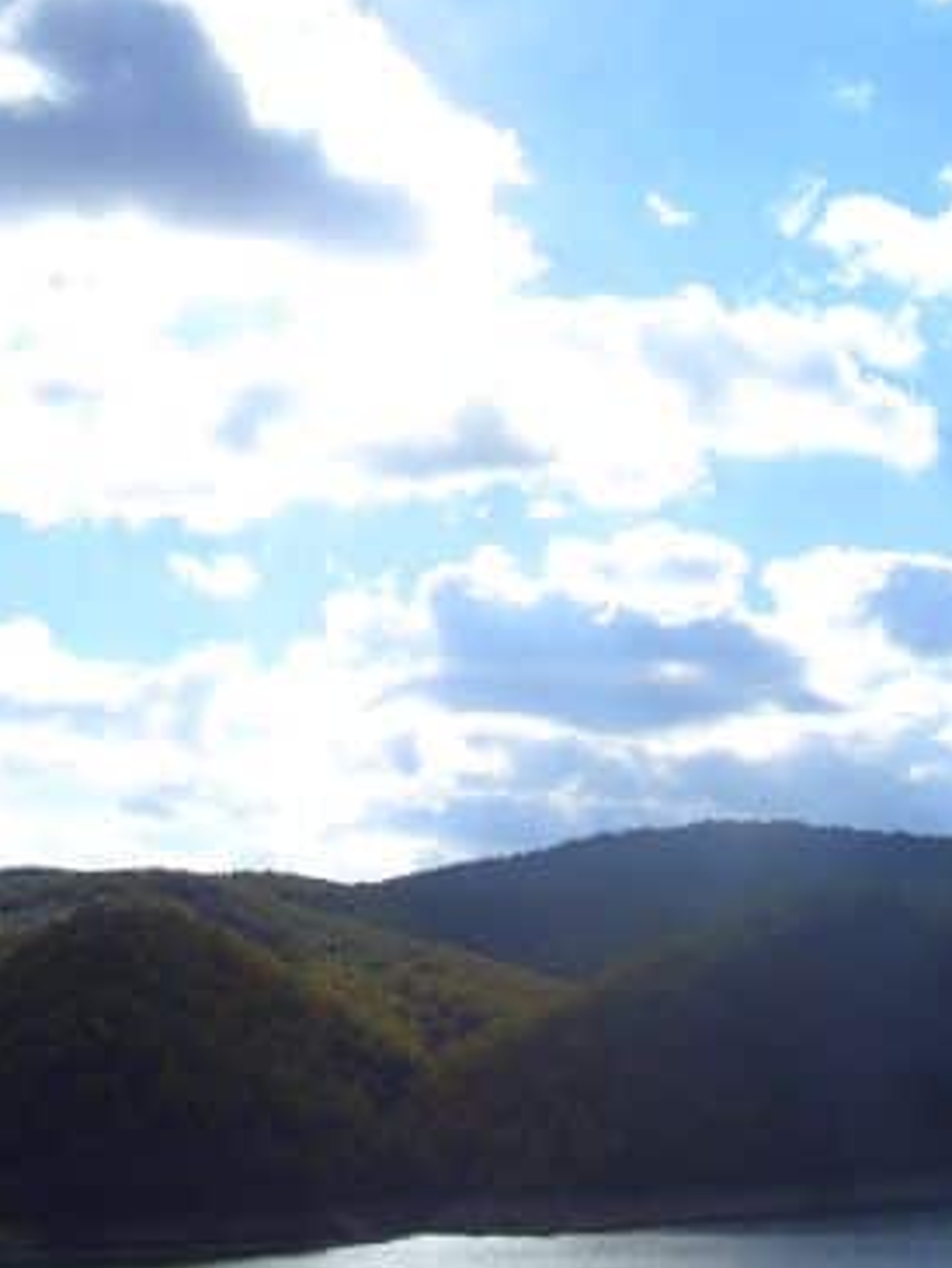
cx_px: 410
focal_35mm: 57
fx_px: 2089
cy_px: 776
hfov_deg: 25.7
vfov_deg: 33.6
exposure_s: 1/640
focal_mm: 8
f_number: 4.8
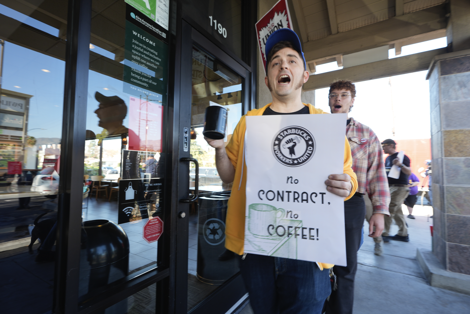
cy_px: 157
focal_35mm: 17
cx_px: 235
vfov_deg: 70.4
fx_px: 222
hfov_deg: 93.3
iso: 250
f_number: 7.1
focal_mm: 17
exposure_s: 1/40
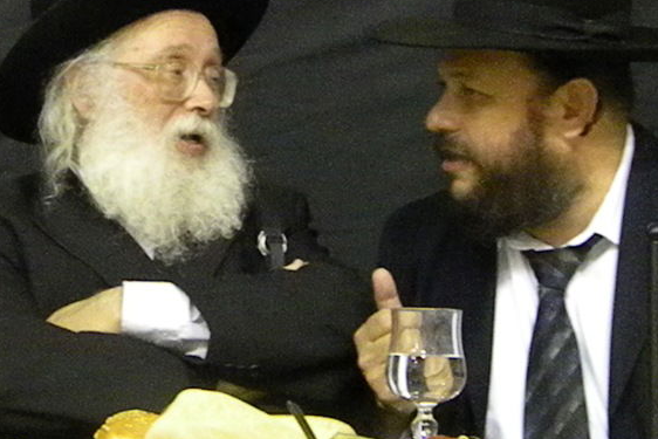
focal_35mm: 89
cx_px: 220
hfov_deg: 22.8
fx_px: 1627
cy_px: 226
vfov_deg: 15.4
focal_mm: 8.6
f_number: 3.9
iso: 3200
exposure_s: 1/65.2
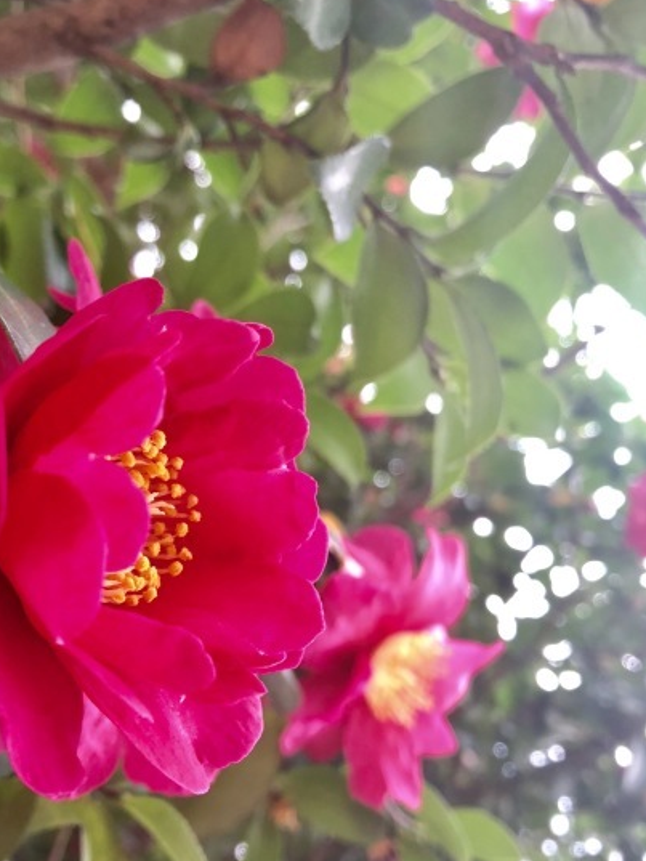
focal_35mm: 37
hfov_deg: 38.4
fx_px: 920
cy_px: 507
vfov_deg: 49.9
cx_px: 240
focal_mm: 3.99
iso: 32
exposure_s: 1/30
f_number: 1.8
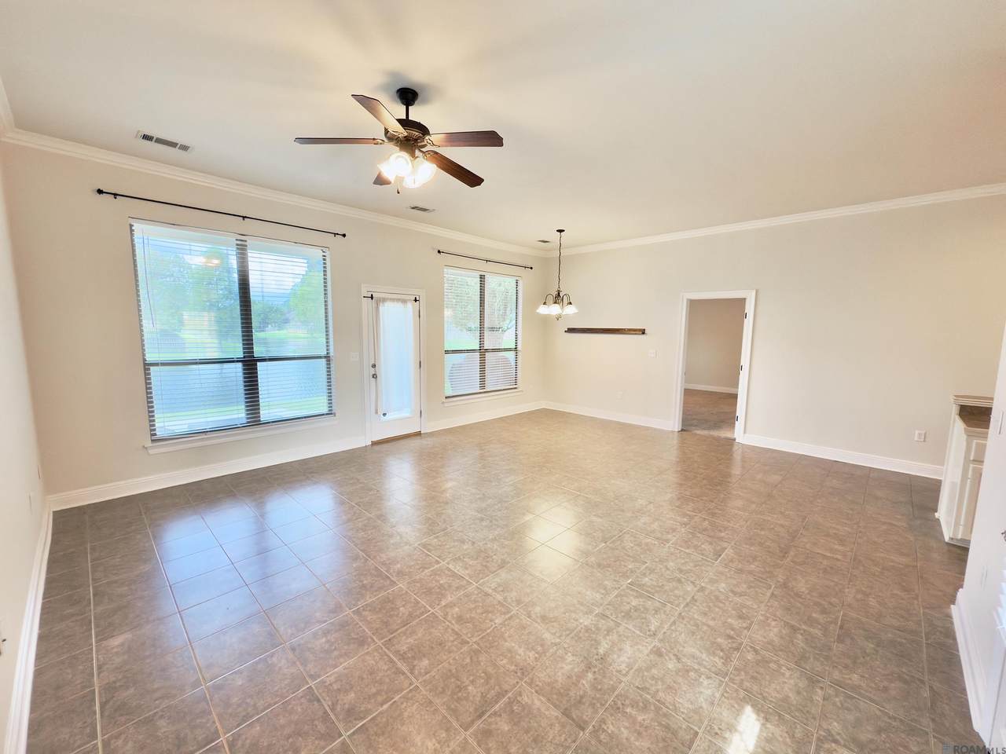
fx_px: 407
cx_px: 503
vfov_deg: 85.7
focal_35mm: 14
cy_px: 377
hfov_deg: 102.1
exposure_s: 1/40
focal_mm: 2.22
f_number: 2.2
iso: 50
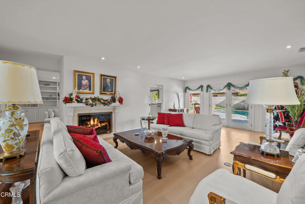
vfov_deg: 81.2
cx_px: 152
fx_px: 119
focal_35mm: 14
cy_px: 102
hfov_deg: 104.2
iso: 125
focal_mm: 14
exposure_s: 1.6
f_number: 9
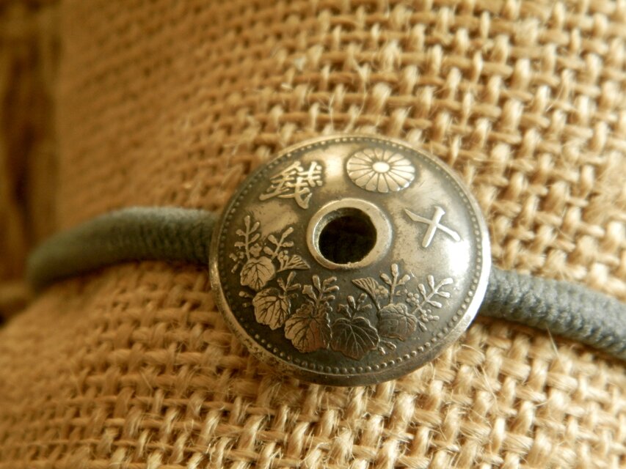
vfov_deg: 18.0
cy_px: 234
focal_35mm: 82
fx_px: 1483
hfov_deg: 23.8
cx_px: 313
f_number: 4.2
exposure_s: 1/30
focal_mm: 14.6
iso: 200
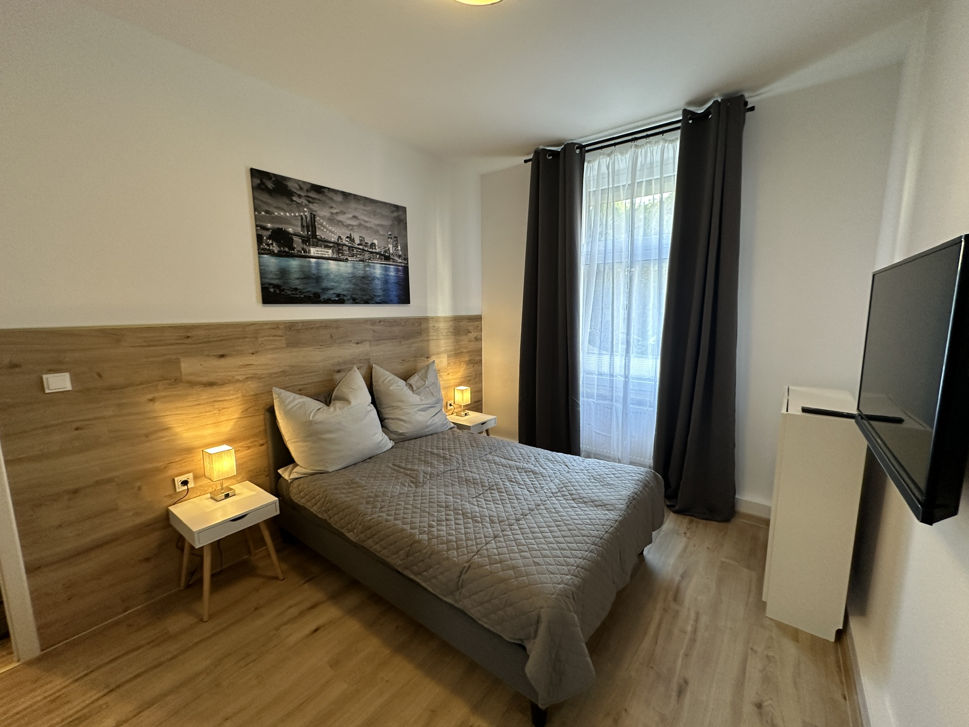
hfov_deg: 102.1
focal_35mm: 14
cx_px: 484
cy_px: 364
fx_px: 392
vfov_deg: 85.7
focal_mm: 2.22
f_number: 2.2
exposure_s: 1/50
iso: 200
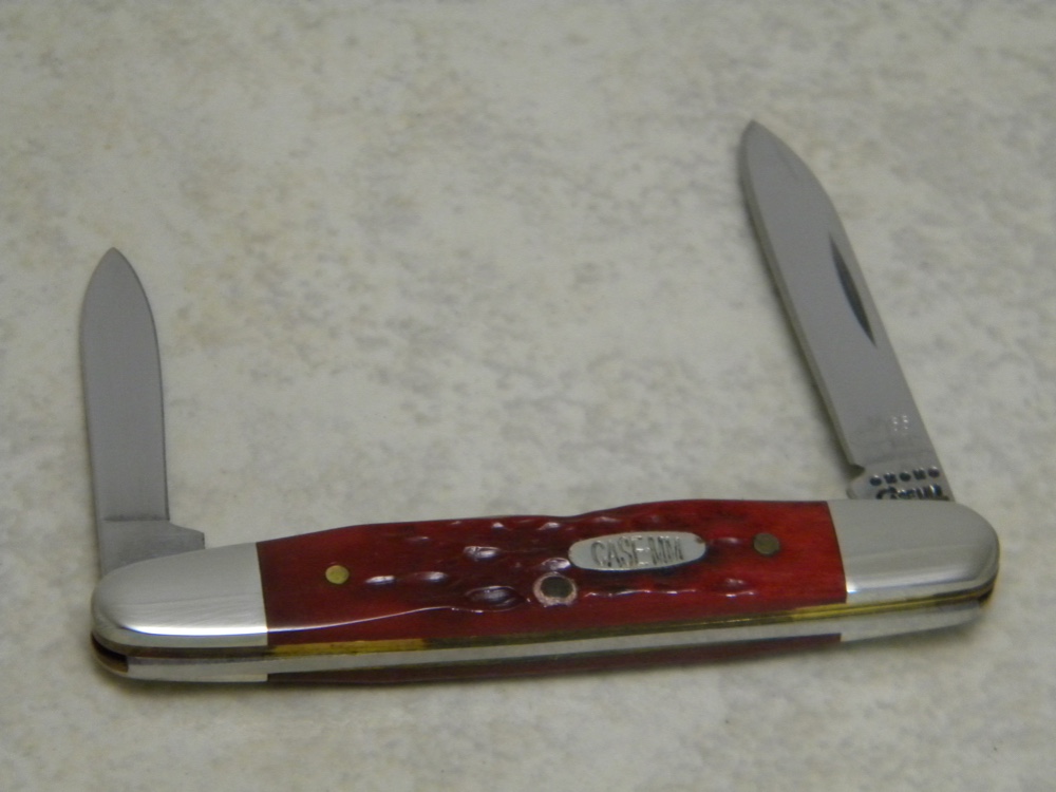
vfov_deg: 10.0
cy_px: 396
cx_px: 528
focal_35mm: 148
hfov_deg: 13.3
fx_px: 4515
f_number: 5
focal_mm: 26.8
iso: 400
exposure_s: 1/30.4
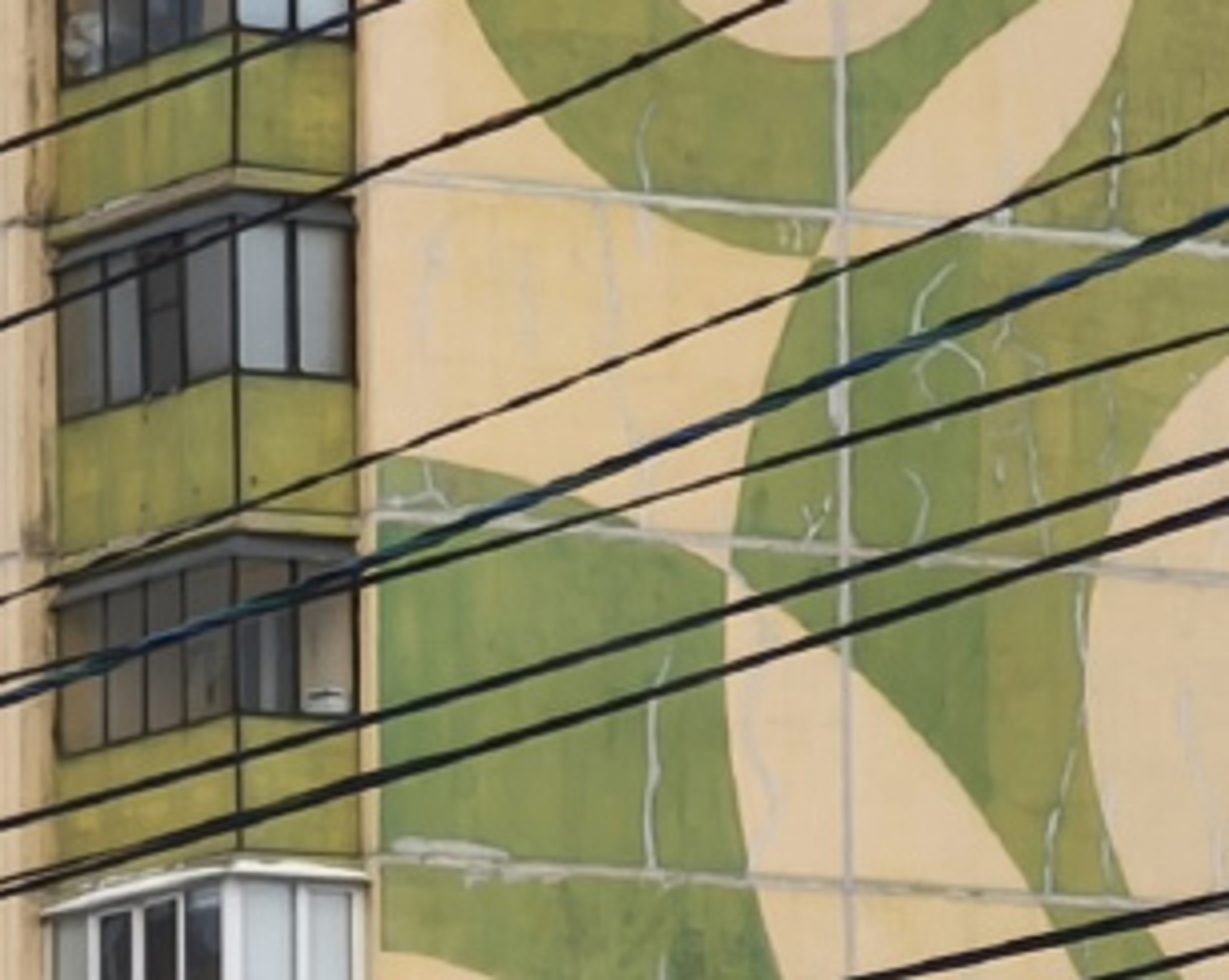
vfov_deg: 3.9
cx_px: -428
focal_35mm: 393
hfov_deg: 4.9
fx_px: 14281
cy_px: 690
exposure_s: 1/148
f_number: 1.9
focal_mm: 7.1
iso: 50
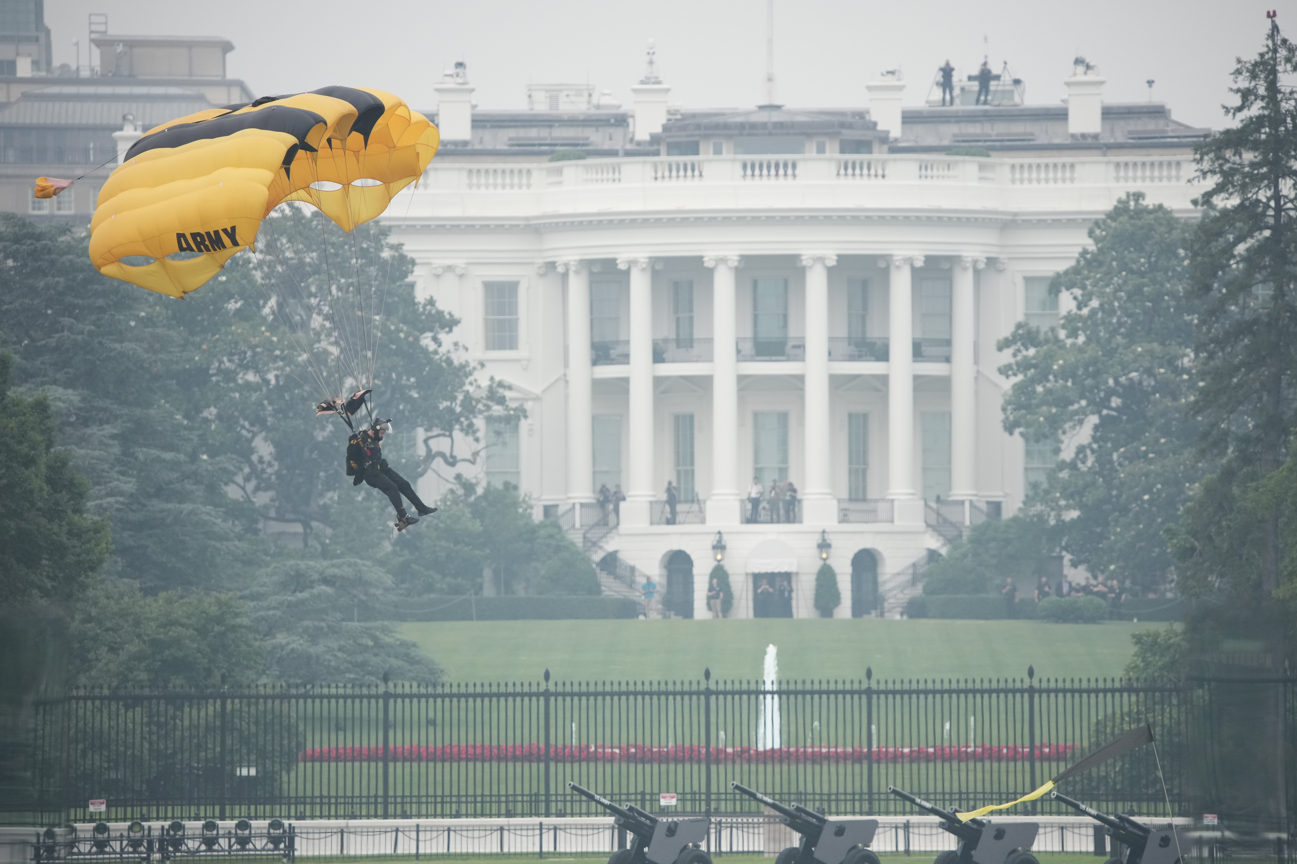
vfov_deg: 3.3
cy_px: 432
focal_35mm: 422
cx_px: 648
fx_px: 15202
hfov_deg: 4.9
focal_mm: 422
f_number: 6.3
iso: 2000
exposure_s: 1/1250
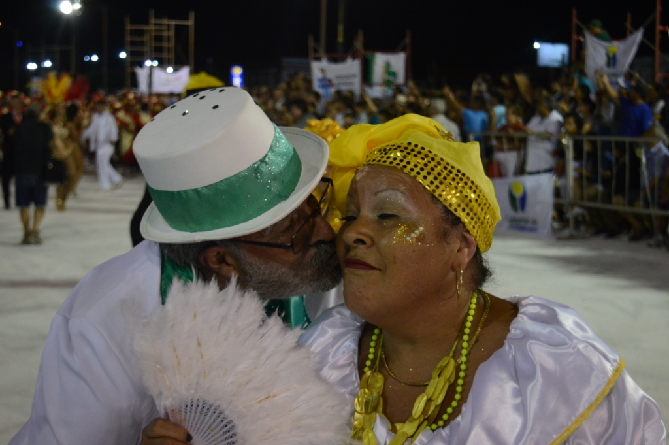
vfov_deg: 23.7
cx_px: 334
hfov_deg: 35.1
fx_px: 1058
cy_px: 222
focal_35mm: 57
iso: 1600
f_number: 4.8
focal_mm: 38
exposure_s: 1/160
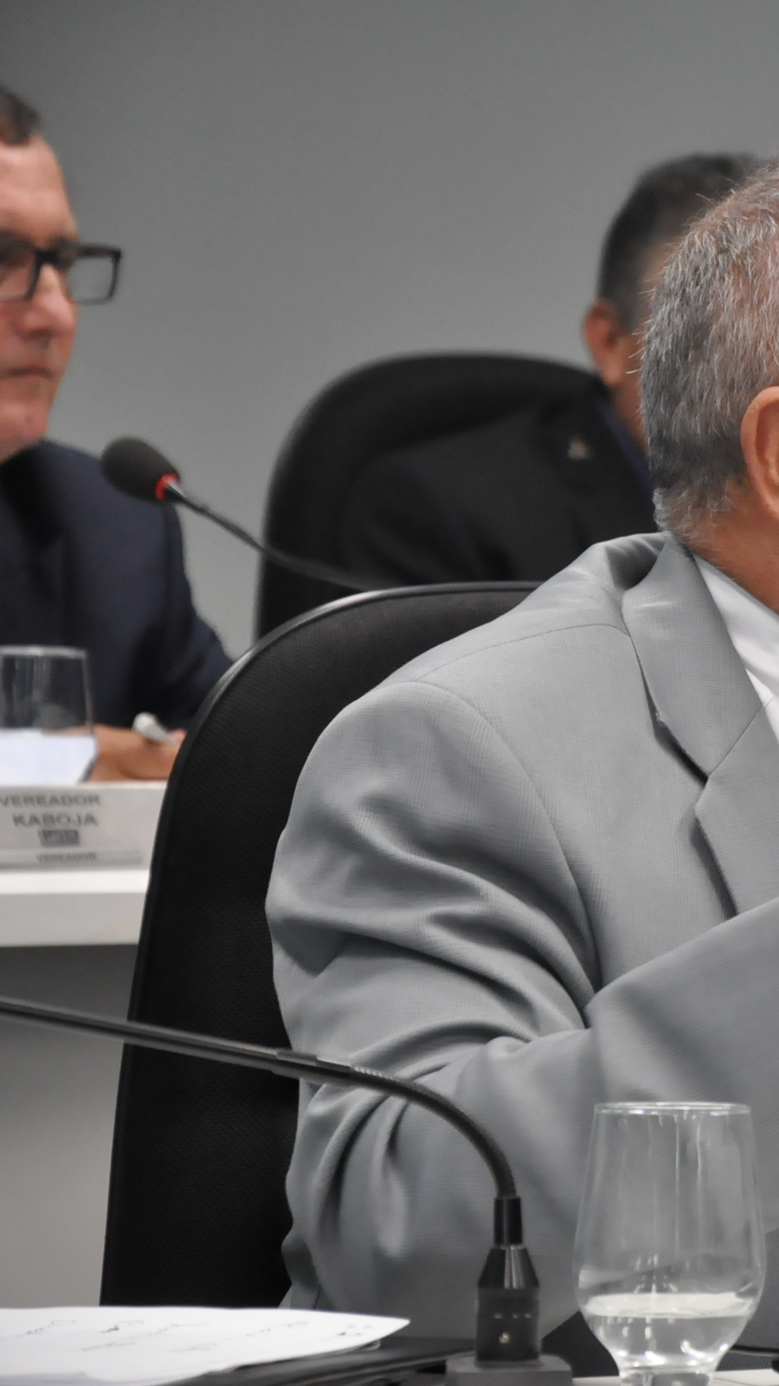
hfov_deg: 5.2
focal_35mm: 232
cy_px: 694
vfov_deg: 9.3
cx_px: 1025
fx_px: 8521
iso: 2000
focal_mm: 98
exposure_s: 1/100
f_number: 5.6
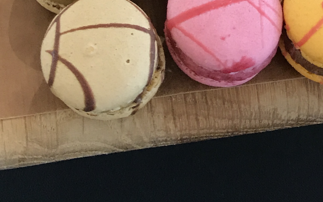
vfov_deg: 11.7
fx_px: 871
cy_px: -216
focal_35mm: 99
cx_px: 204
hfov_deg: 21.0
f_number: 1.8
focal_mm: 3.99
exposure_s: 1/30
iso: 32
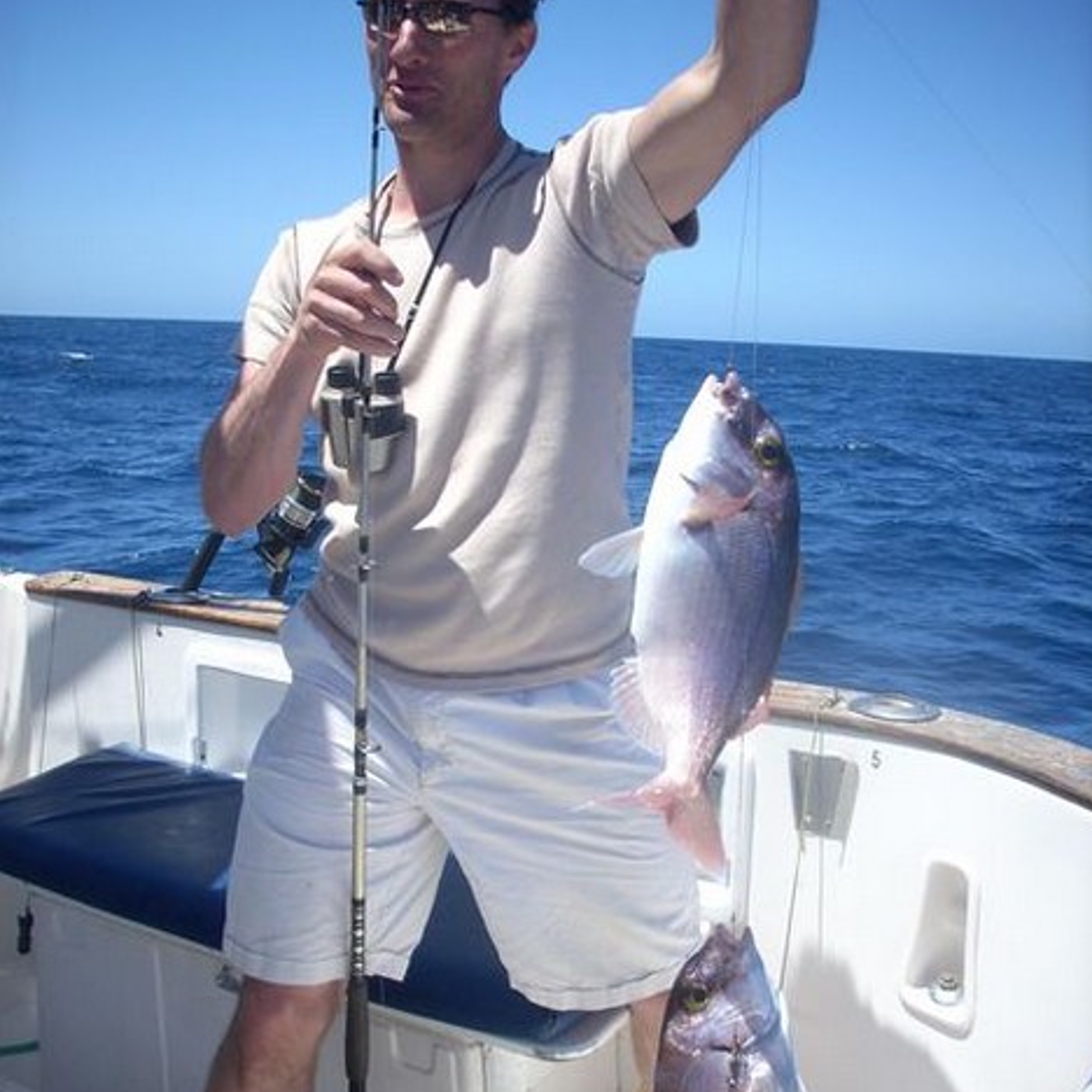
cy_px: 579
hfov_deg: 38.3
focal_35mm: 44
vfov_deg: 38.3
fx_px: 1570
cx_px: 548
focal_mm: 6.2
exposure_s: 1/250
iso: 64
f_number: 5.6
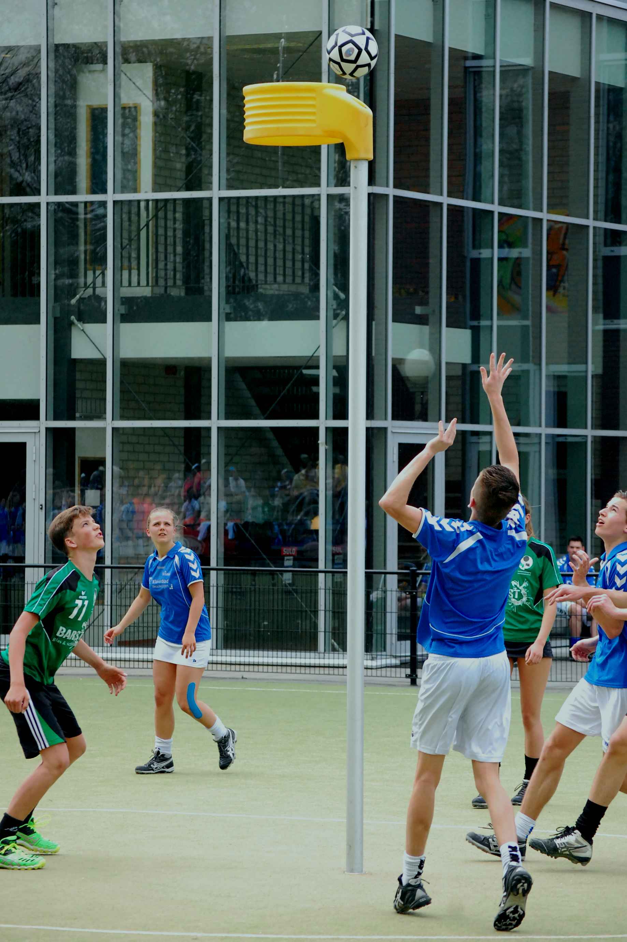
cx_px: 314
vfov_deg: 15.9
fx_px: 3376
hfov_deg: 10.6
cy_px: 471
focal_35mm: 129
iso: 1600
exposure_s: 1/1000
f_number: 6.3
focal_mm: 86
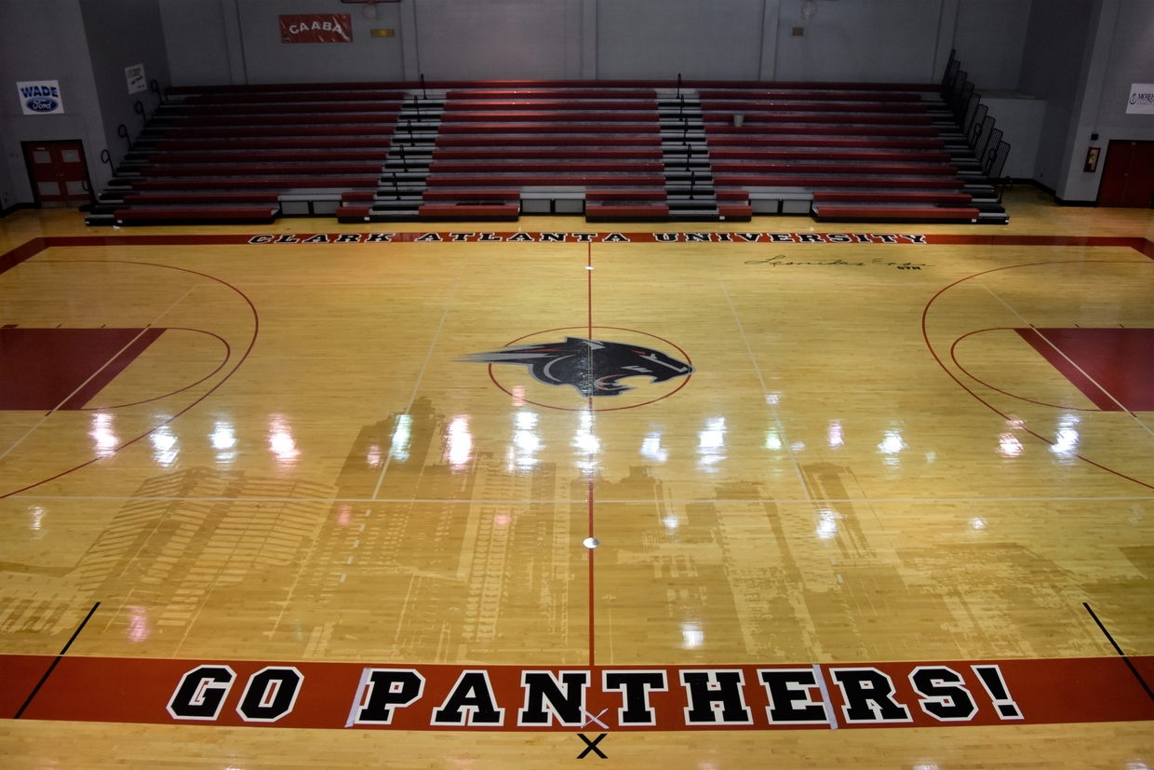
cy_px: 385
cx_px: 577
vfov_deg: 47.9
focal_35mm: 27
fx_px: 866
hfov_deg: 67.4
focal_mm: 18
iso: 800
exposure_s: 1/800
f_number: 3.5
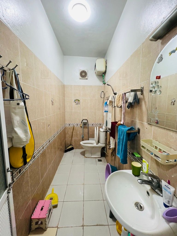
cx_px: 88
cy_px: 118
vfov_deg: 106.2
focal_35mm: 13
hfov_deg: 89.9
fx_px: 89
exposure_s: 1/50
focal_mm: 1.57
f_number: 1.8
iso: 160
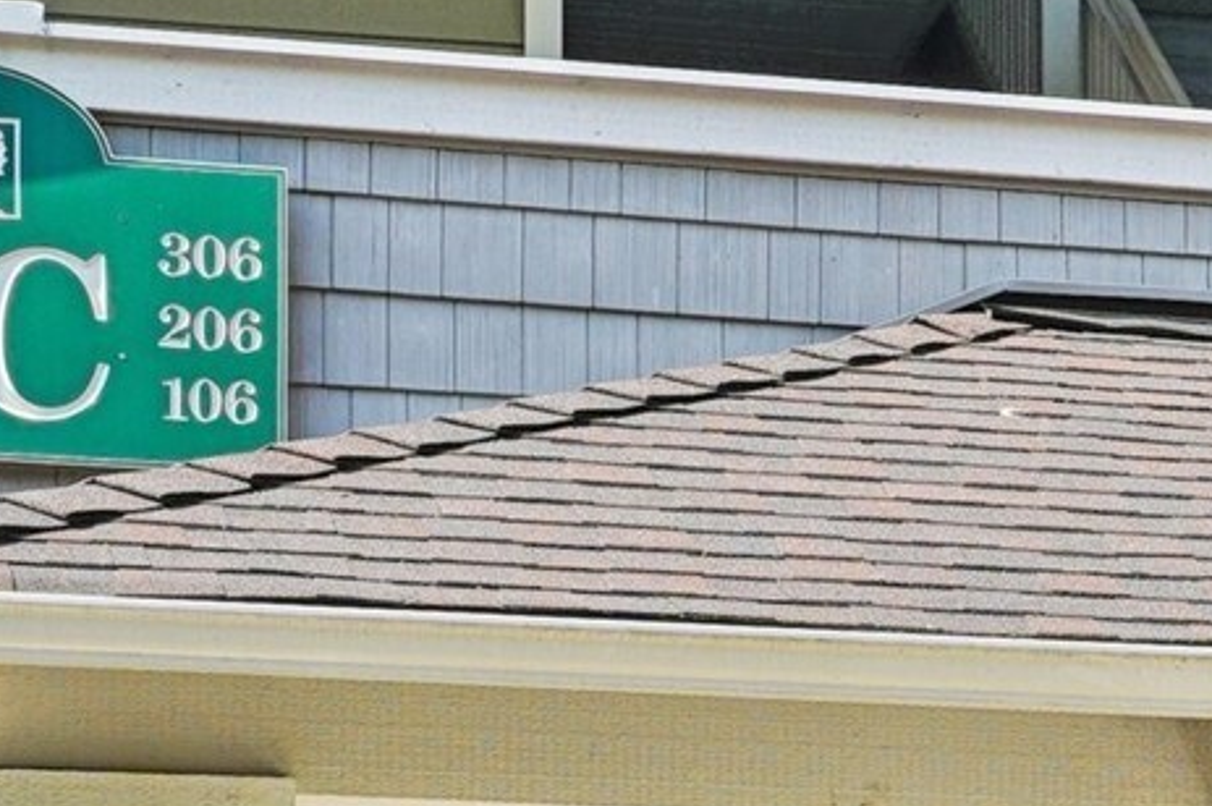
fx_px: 5181
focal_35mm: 154
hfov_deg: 12.9
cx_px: 1533
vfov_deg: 8.7
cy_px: 1221
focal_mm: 28
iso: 125
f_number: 8
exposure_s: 1/125
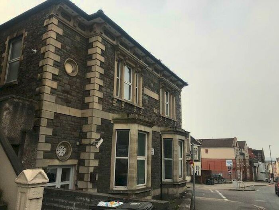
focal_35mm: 28
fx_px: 226
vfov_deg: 49.7
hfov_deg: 63.4
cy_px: 105
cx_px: 140
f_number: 1.8
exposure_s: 1/2740
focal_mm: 3.99
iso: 20
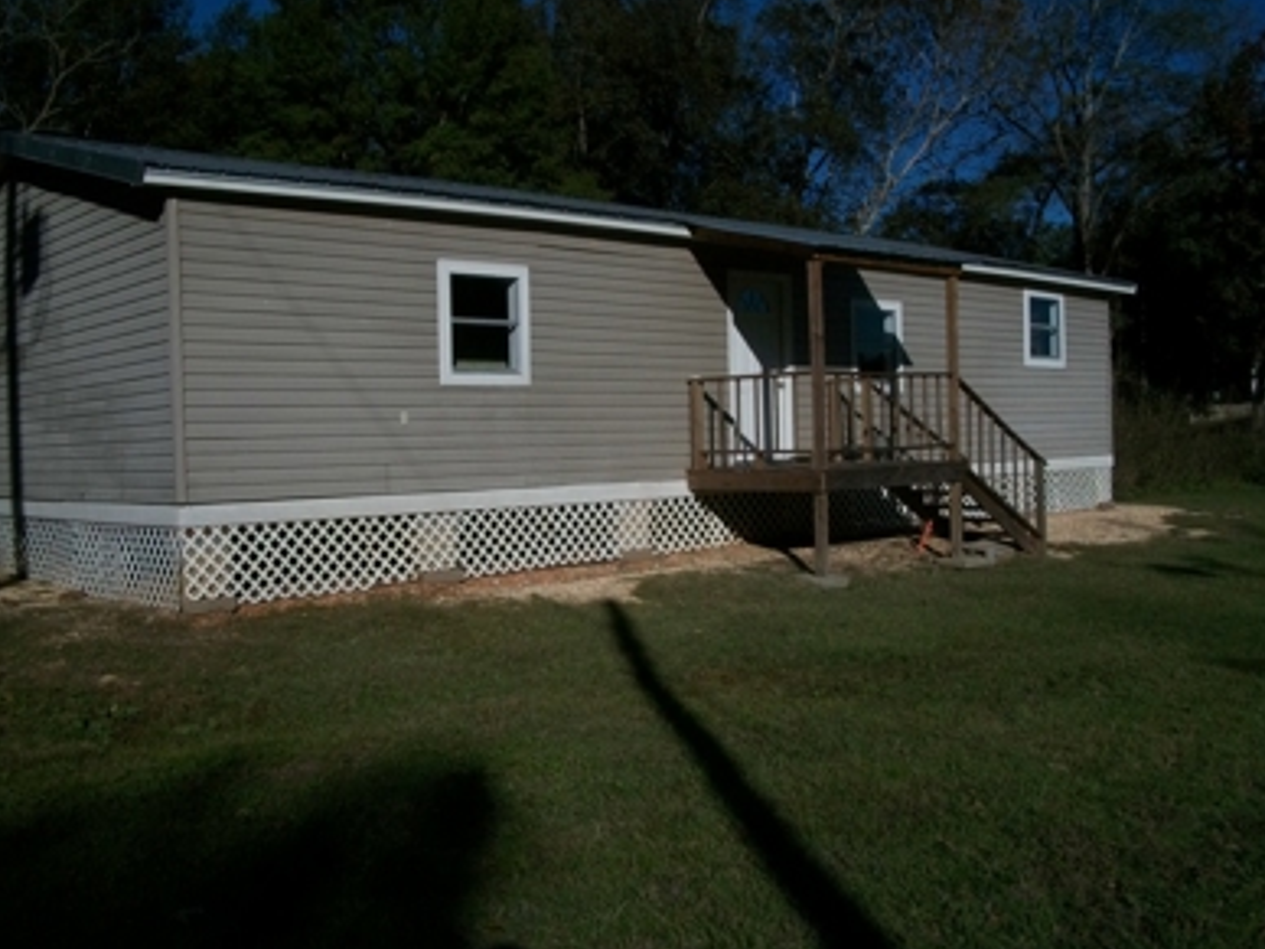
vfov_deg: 42.9
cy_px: 476
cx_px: 632
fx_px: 1206
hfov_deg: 55.4
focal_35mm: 33
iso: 80
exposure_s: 1/1401
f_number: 5.5
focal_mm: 5.7
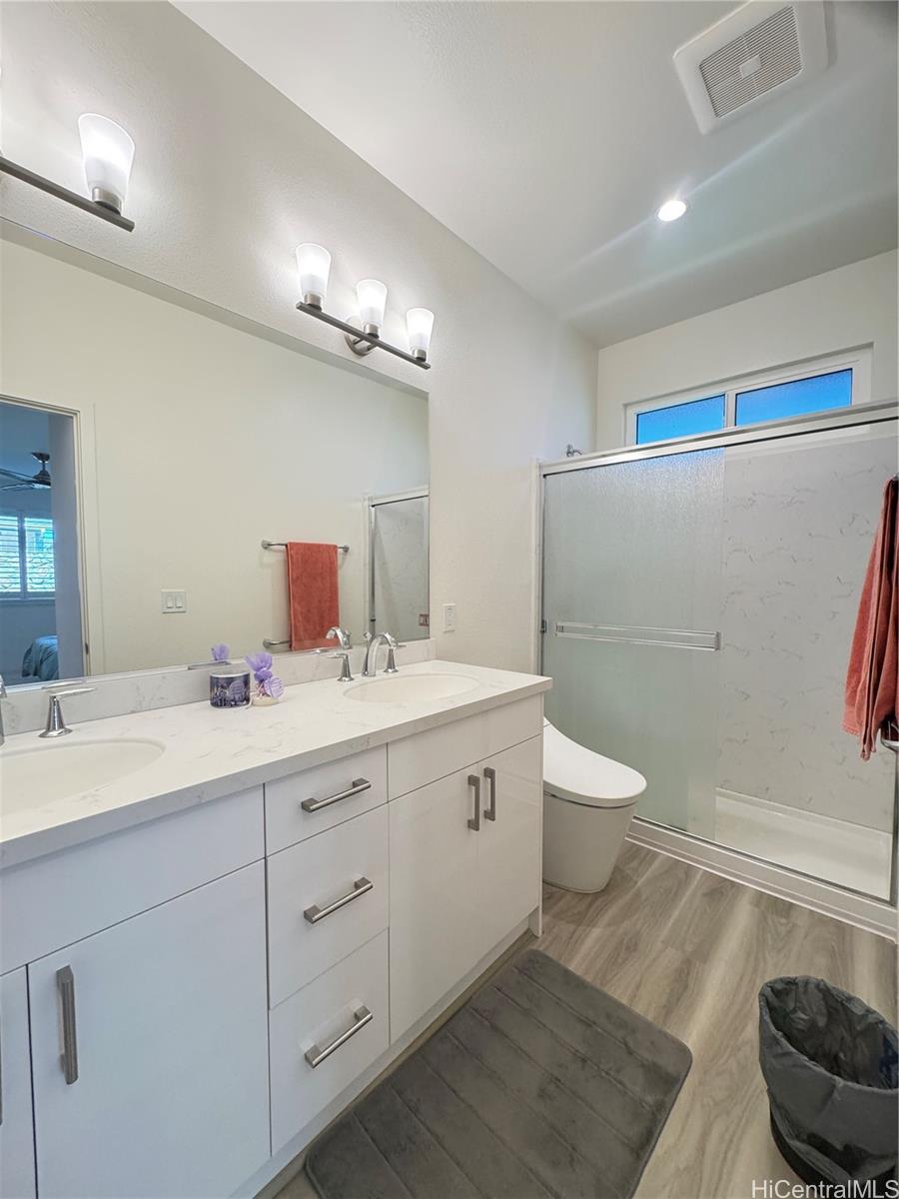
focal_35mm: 14
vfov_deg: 102.1
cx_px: 450
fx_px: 485
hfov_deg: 85.7
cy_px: 600
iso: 250
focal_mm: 2.22
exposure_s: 1/120
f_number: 2.2
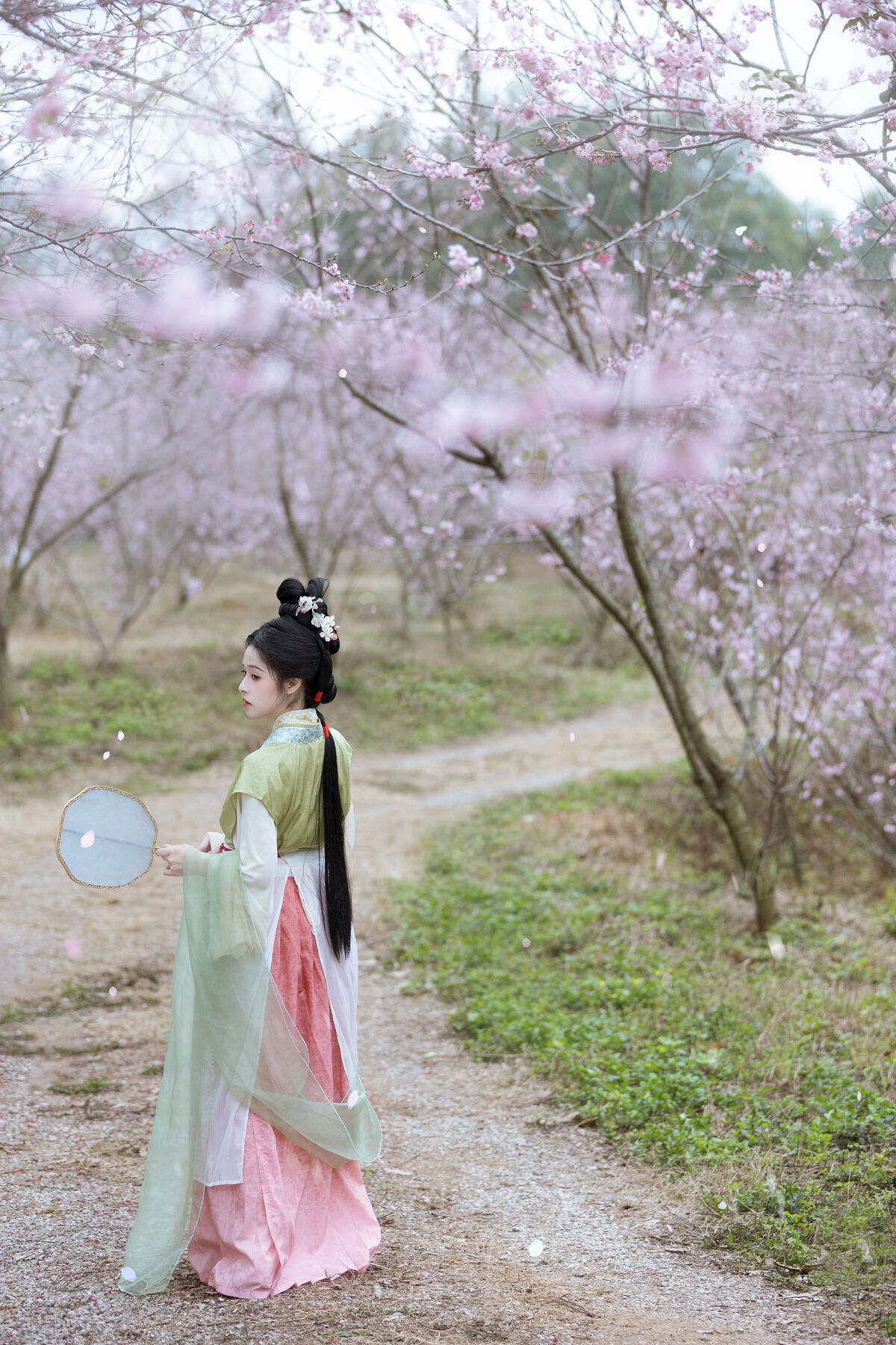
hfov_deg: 15.5
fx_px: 3285
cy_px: 672
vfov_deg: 23.1
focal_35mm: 88
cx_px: 448
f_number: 2.8
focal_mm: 88
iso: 125
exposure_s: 1/320
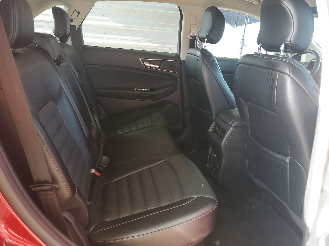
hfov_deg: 67.3
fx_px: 247
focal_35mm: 26
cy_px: 123
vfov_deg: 53.1
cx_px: 164
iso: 75
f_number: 1.5
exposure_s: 1/60.2
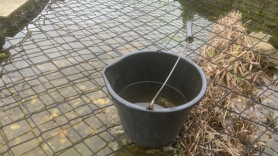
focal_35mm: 29
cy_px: 101
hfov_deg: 66.1
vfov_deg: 39.8
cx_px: 137
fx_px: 214
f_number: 1.8
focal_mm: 4.25
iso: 200
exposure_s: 1/60
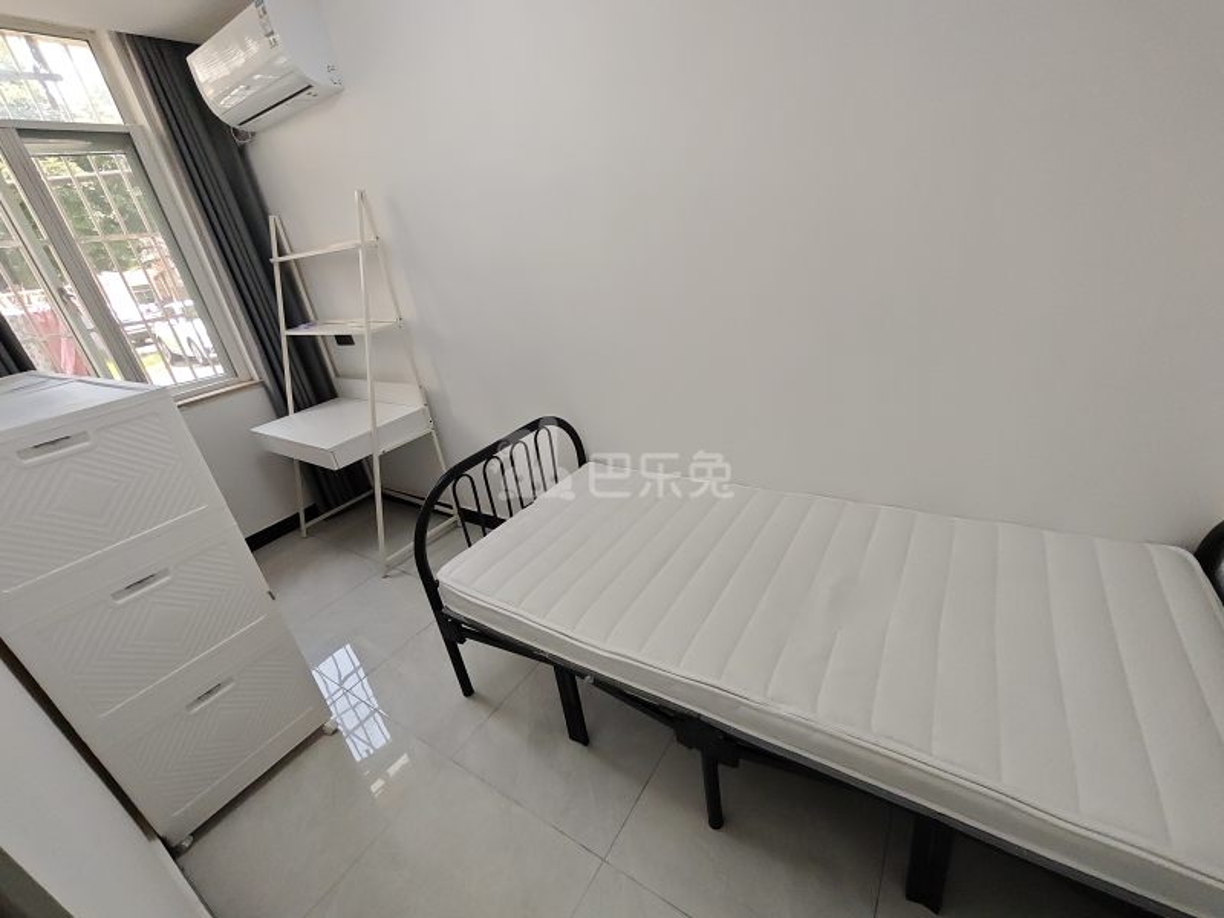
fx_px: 530
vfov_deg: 81.7
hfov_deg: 98.2
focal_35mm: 15
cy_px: 459
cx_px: 612
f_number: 2.2
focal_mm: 1.91
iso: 80
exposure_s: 1/100
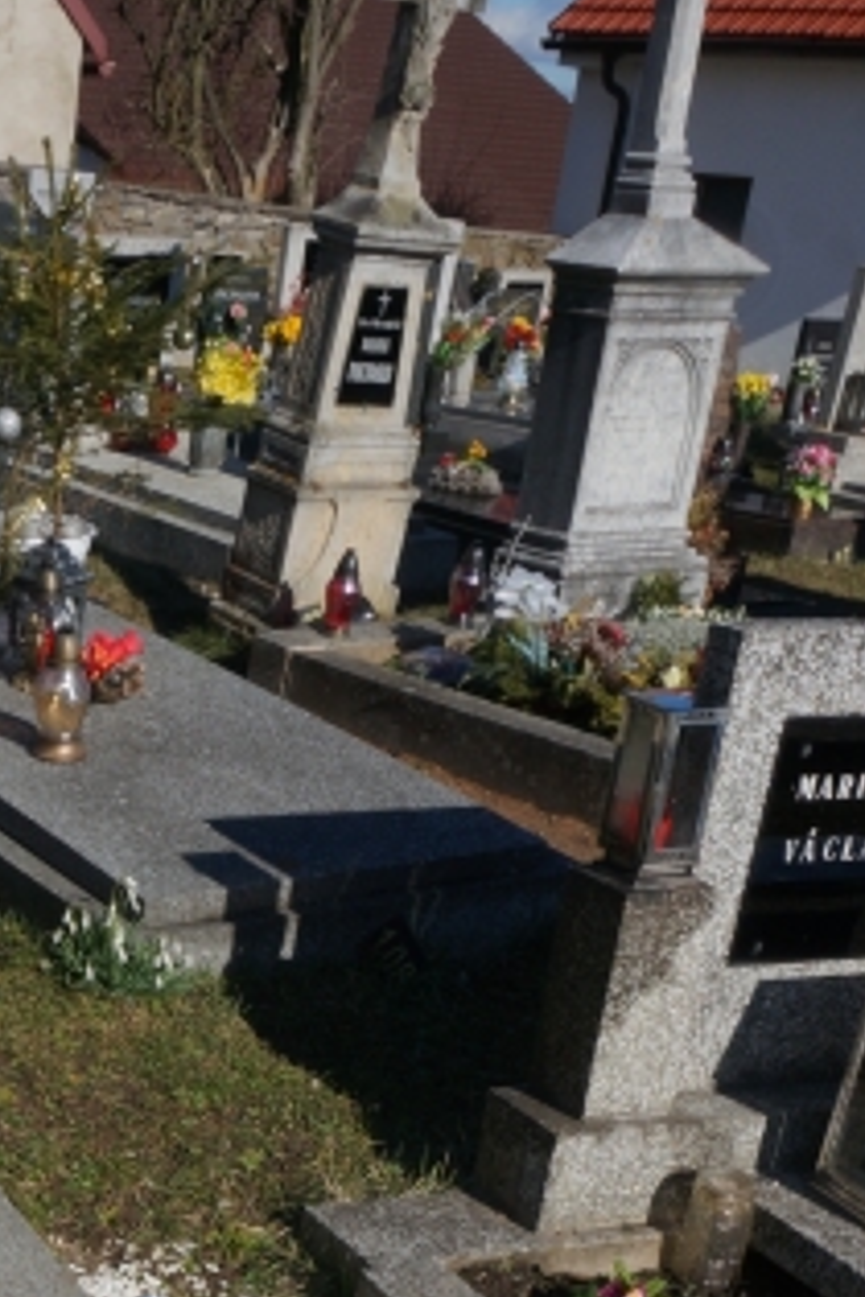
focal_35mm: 61
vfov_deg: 28.7
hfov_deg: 21.1
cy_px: 1536
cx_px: -95
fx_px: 2198
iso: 100
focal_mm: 16
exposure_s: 1/125
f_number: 16
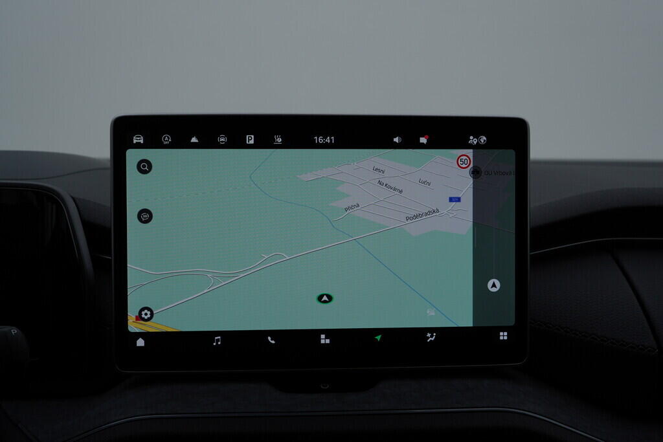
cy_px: 221
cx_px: 332
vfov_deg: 36.9
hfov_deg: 53.1
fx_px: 663
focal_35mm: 36
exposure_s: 1/160
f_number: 5.6
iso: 125
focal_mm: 24
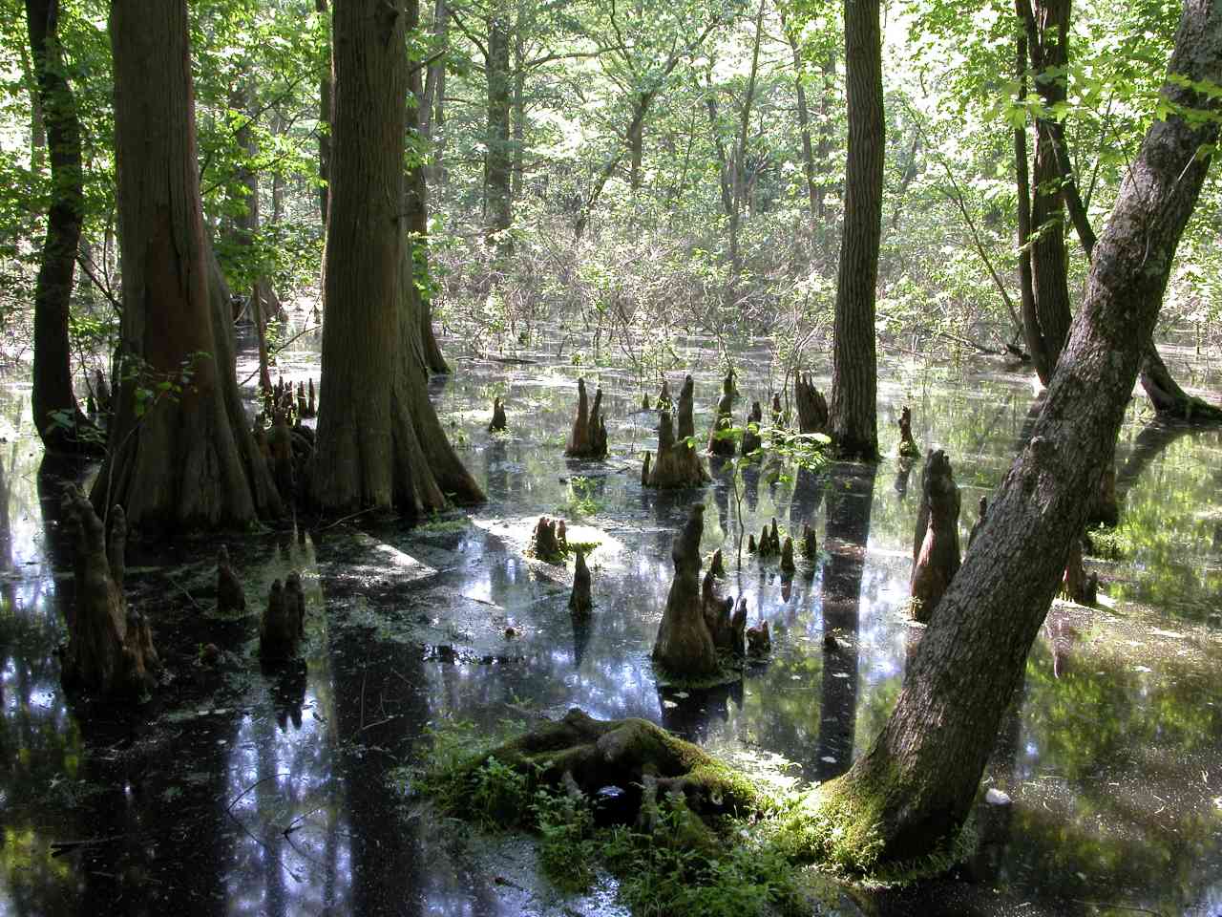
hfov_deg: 52.6
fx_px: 1236
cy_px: 458
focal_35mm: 35
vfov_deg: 40.7
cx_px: 611
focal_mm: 8.9
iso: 100
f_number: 8
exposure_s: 1/8.3
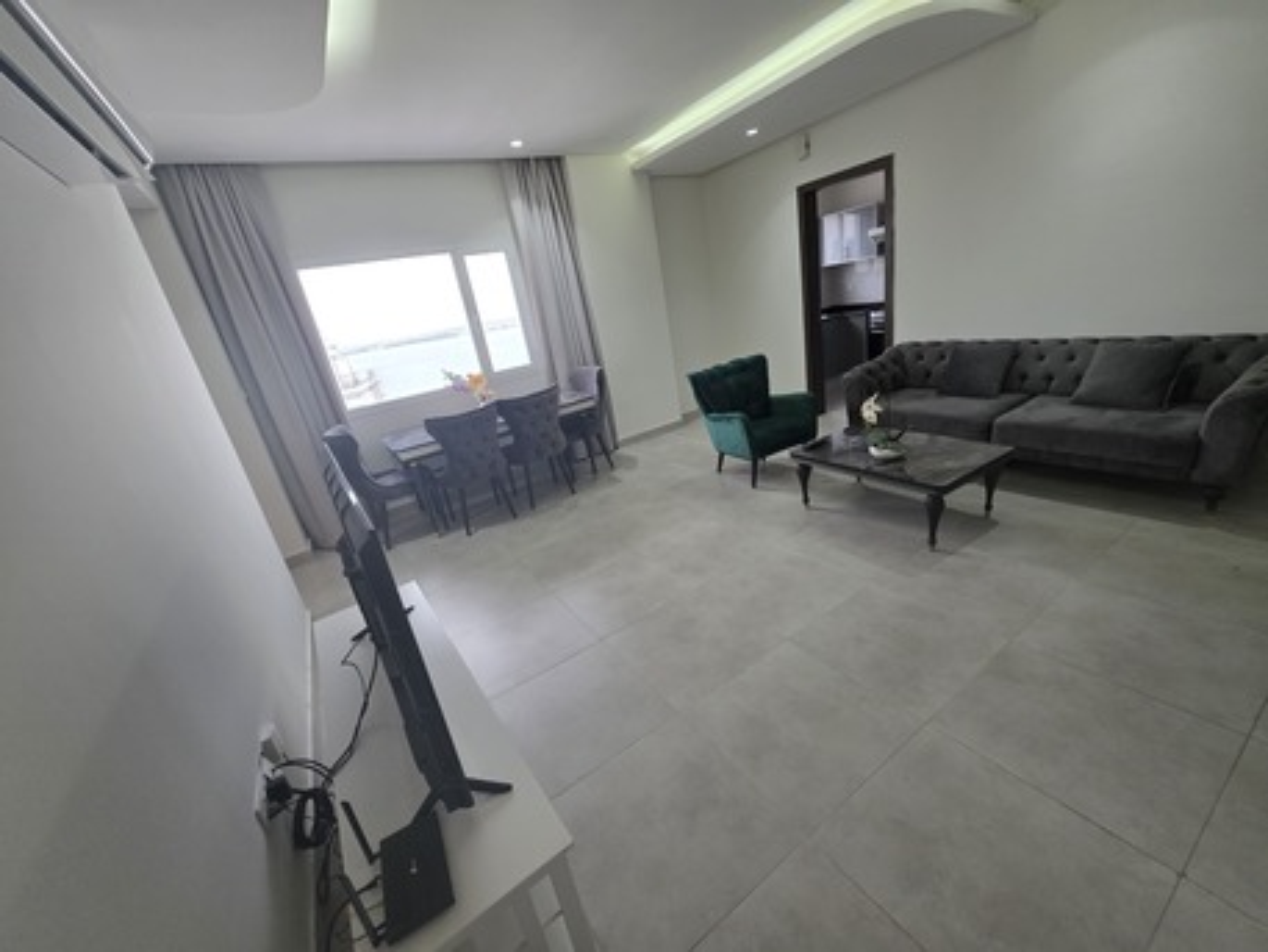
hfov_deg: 106.2
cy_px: 476
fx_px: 476
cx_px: 634
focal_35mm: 13
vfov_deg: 89.9
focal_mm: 2.2
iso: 200
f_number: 1.9
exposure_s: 1/100
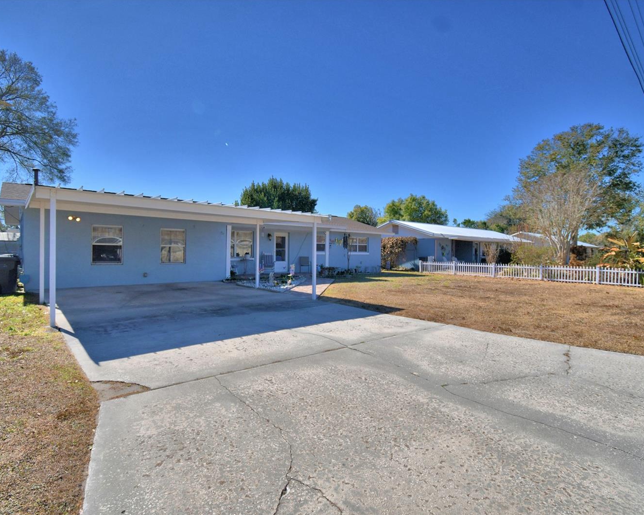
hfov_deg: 89.6
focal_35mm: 17
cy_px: 258
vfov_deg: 77.0
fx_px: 324
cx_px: 314
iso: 100
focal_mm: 10
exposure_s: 1/2000
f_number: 4.5
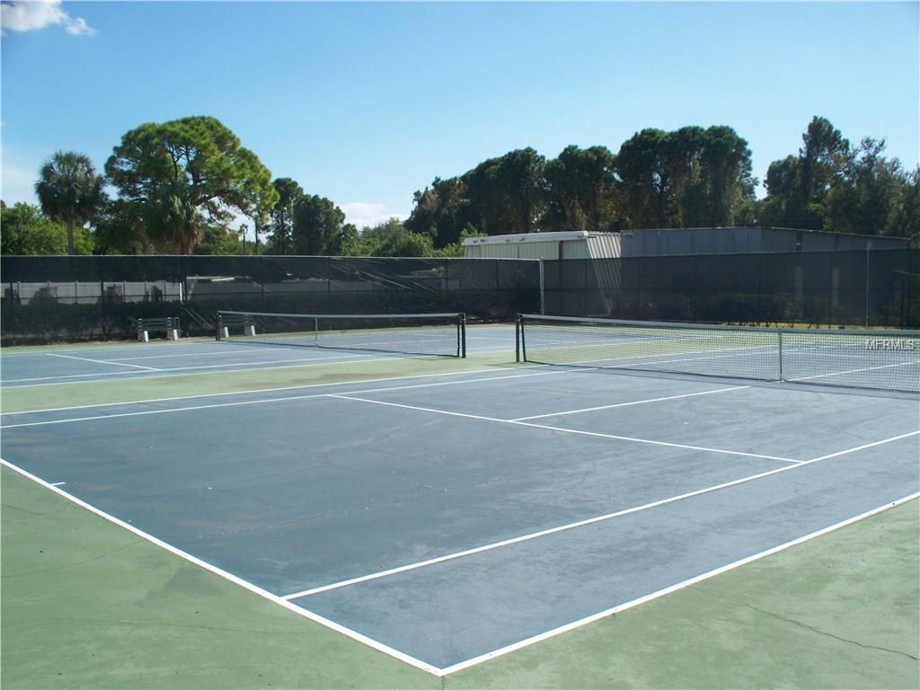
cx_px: 460
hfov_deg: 51.4
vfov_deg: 39.7
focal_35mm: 36
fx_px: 957
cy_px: 345
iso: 64
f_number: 5
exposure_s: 1/400
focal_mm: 7.54
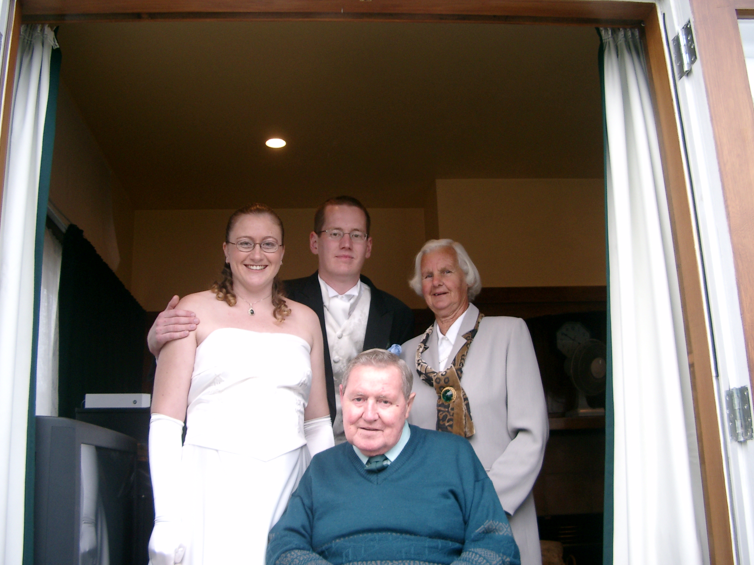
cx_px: 378
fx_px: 828
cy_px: 288
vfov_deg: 37.7
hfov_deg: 49.0
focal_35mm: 38
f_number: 2.6
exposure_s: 1/125
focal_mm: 7.6
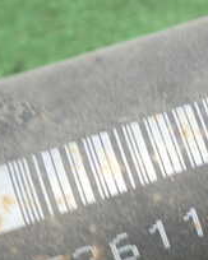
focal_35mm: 86
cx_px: 264
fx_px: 662
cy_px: 175
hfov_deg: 16.9
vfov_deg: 22.1
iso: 250
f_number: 2.3
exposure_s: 1/30
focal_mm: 5.4
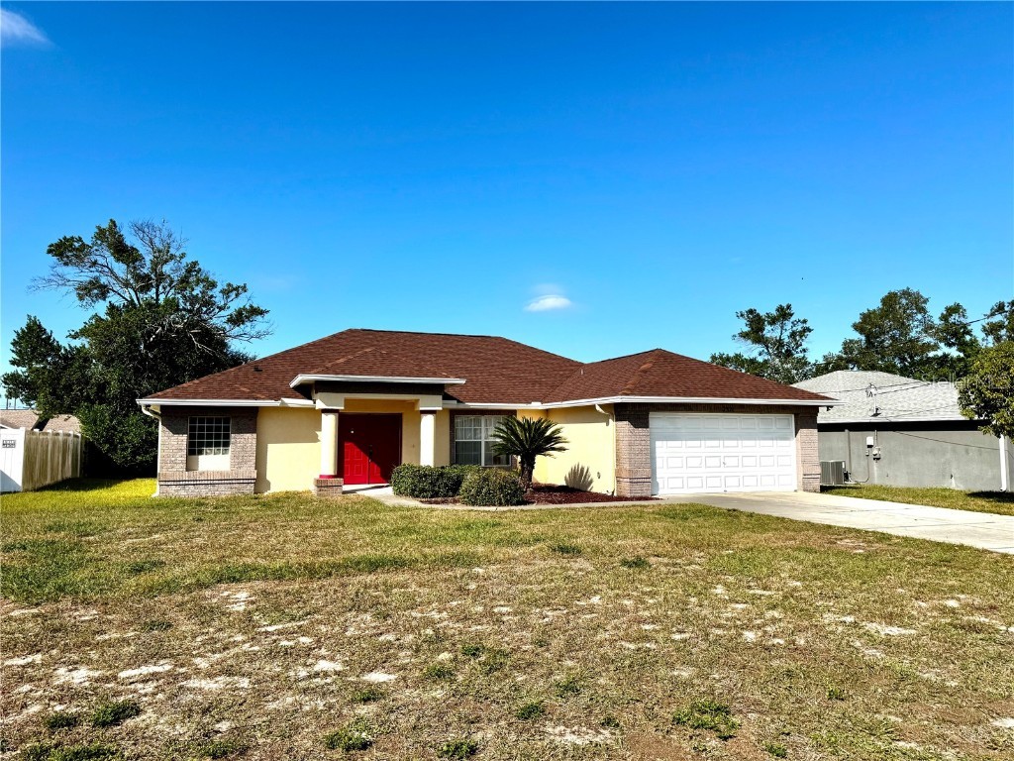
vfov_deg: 56.8
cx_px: 507
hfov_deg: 71.6
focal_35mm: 24
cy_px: 380
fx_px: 703
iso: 80
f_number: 1.78
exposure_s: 1/6410
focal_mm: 6.76
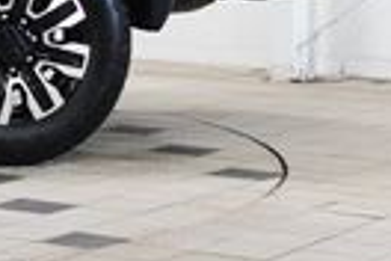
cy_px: -114
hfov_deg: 9.7
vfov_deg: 7.2
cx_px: -539
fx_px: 2053
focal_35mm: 189
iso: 1600
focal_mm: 26
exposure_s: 1/60
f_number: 5
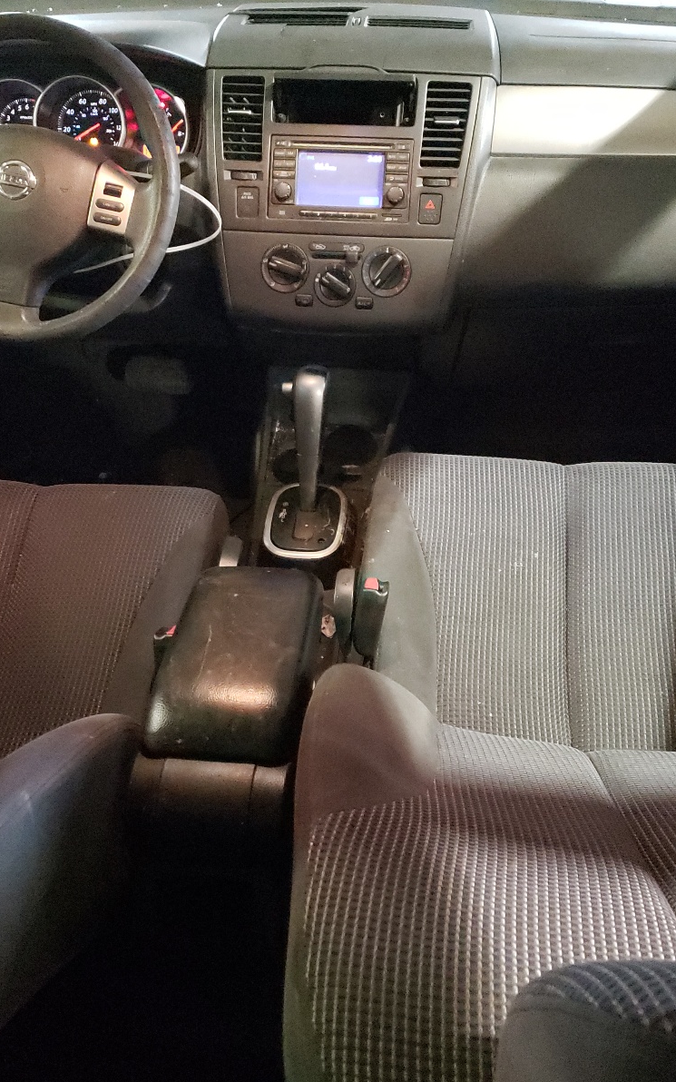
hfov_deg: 34.4
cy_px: 544
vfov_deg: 52.7
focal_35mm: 37
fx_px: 1091
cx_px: 325
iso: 1015
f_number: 1.5
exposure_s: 1/24
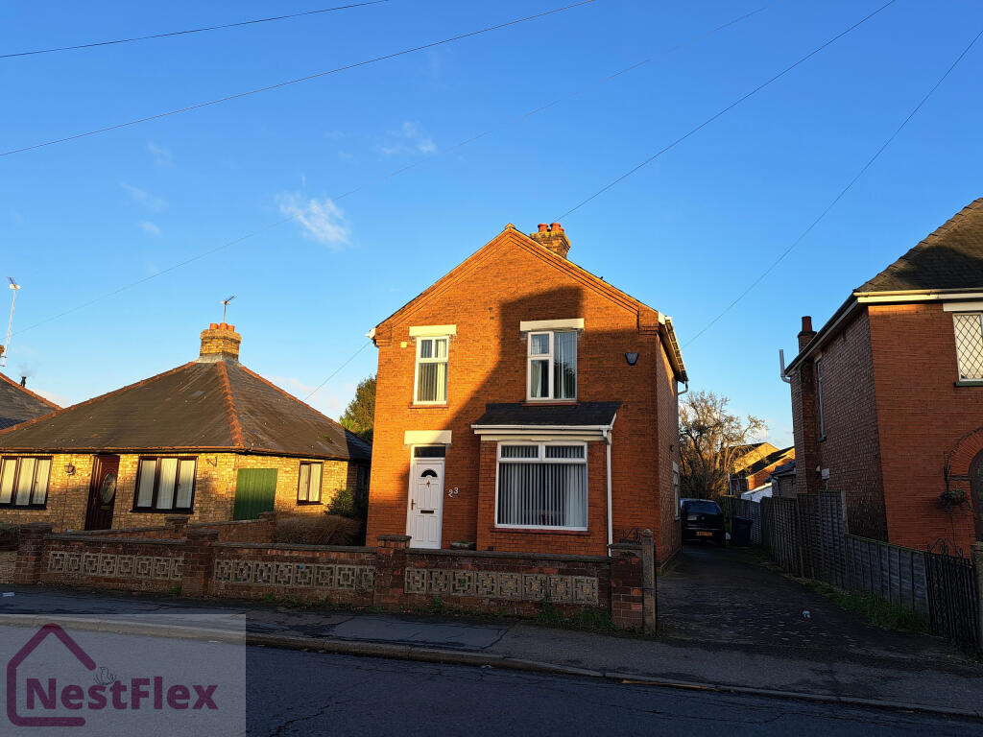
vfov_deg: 56.8
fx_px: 682
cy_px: 368
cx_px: 492
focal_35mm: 24
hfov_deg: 71.6
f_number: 1.8
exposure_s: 1/461
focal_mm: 5.23
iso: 50
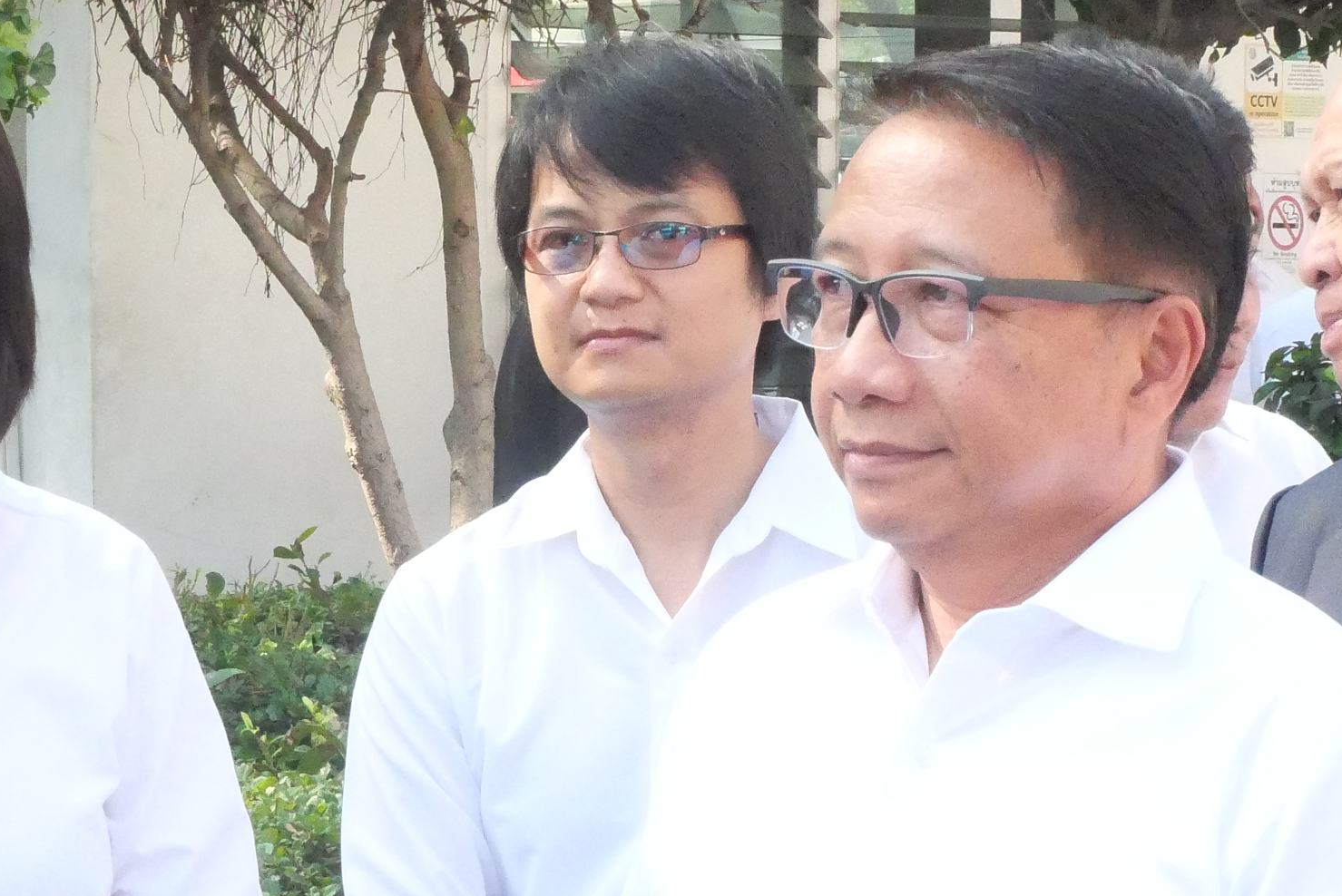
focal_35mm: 118
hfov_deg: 17.3
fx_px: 4401
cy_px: 571
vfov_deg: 11.6
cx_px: 895
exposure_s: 1/1000
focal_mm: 23
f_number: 11
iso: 6400
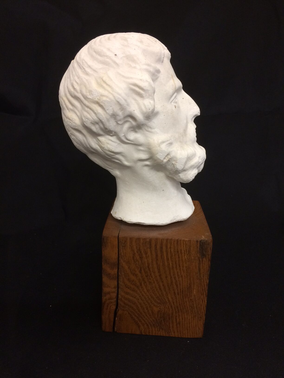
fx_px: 317
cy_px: 189
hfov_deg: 48.2
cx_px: 142
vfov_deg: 61.7
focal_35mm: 29
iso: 160
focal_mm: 4.15
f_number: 2.2
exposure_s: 1/33
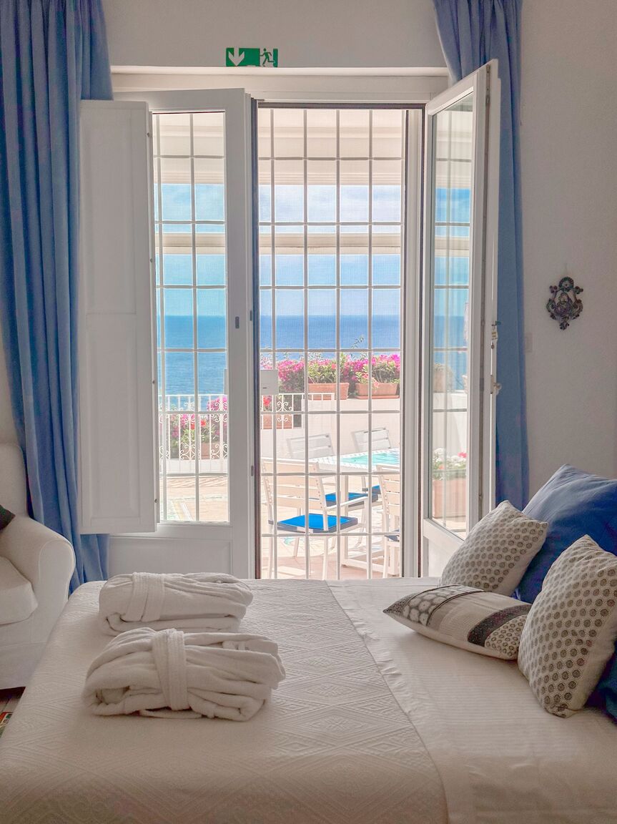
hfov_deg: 30.2
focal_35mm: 48
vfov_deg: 39.7
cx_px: 308
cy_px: 412
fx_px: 1142
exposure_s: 1/3500
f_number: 1.8
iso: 64
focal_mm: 6.86
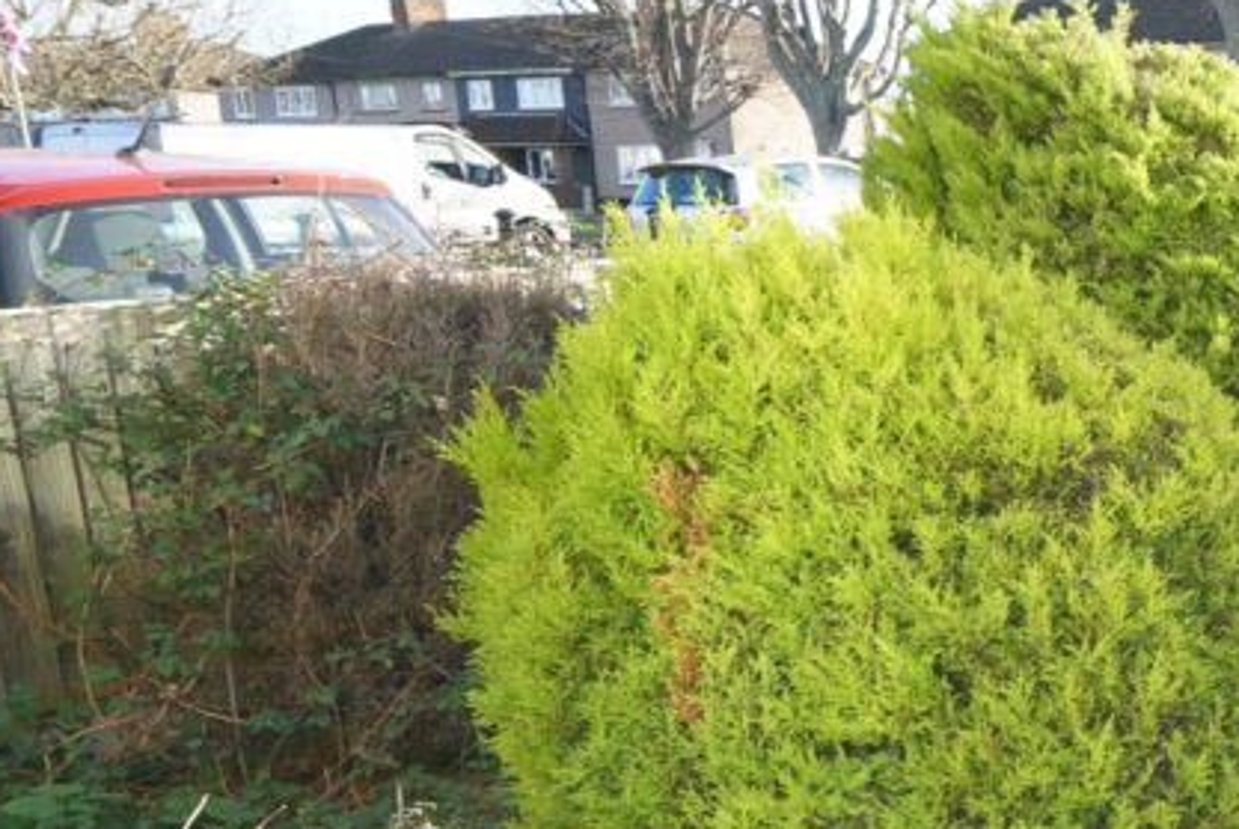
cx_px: 1649
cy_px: 438
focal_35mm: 46
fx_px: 1585
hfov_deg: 31.6
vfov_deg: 29.3
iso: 500
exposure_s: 1/400
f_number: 5.6
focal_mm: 16
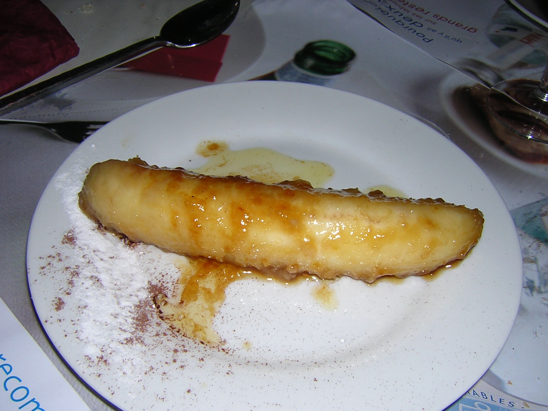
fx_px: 570
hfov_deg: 51.4
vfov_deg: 39.7
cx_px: 274
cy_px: 206
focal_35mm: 36
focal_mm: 4.7
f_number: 5.2
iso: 100
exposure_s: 1/60.1
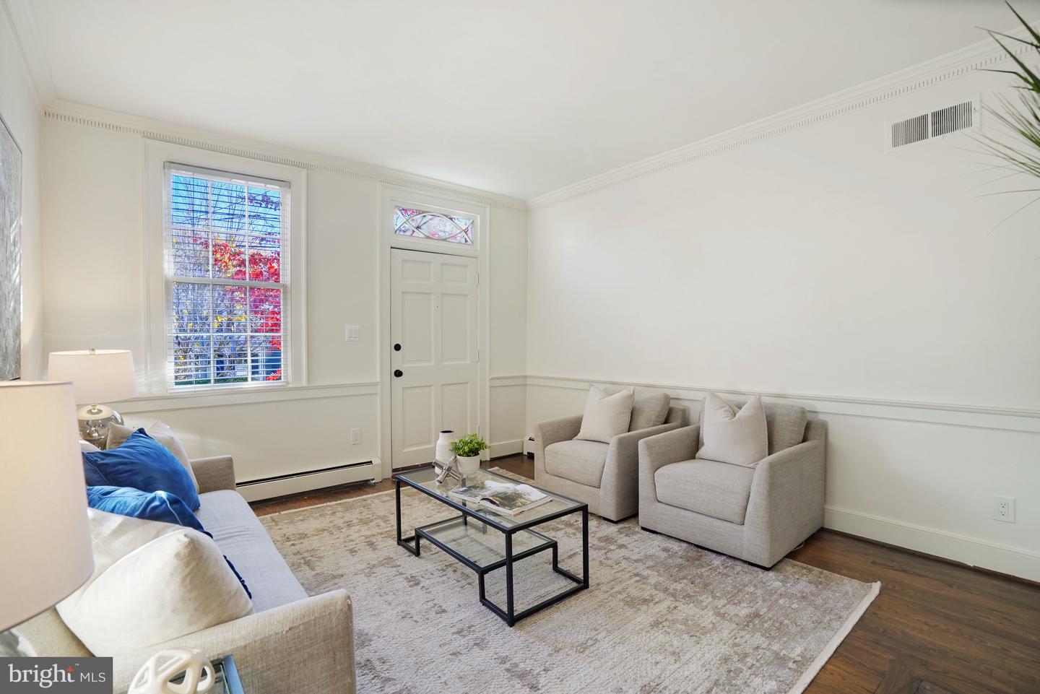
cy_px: 347
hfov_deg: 96.7
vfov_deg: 73.8
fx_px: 462
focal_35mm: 16
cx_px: 520
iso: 1250
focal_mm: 16
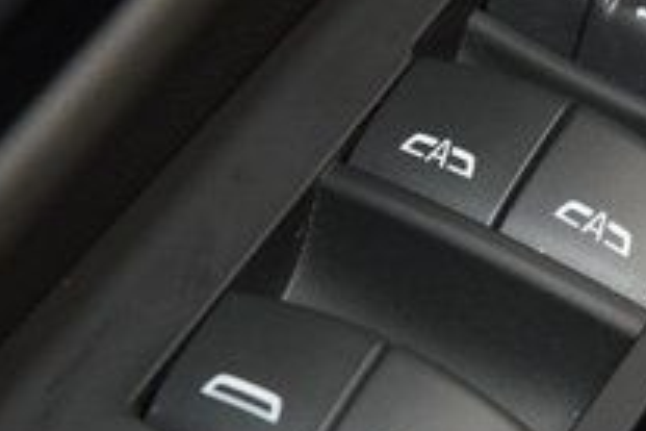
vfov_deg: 4.2
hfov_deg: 6.3
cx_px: 565
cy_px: 142
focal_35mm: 324
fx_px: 5814
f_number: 4.5
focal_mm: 70
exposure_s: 1/125
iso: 2000
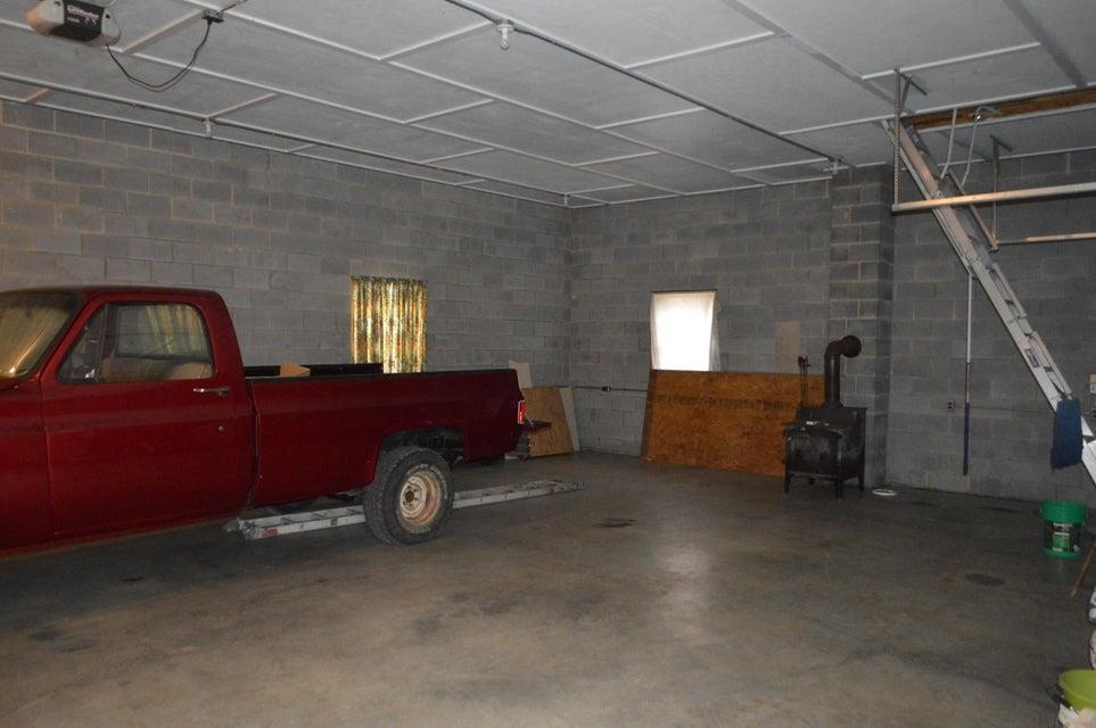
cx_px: 548
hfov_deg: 67.4
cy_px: 364
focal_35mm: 27
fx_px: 821
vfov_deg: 47.8
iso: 3200
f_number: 3.5
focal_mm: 18
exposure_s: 1/60
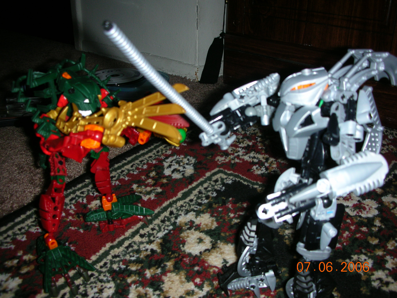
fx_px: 401
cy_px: 149
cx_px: 198
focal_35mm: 35
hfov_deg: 52.6
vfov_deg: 40.7
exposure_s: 1/60.1
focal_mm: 5.8
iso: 50
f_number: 3
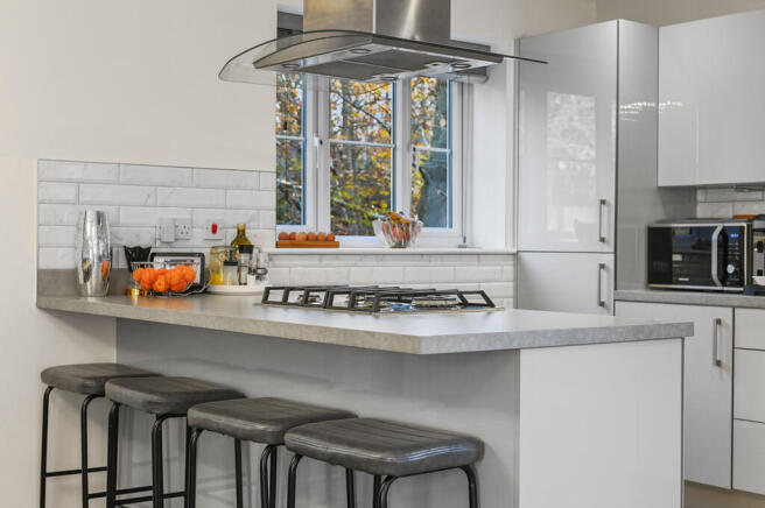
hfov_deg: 39.6
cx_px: 382
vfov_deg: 26.9
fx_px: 1061
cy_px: 254
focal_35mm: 50
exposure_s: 1/2
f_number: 8
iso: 400
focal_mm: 50
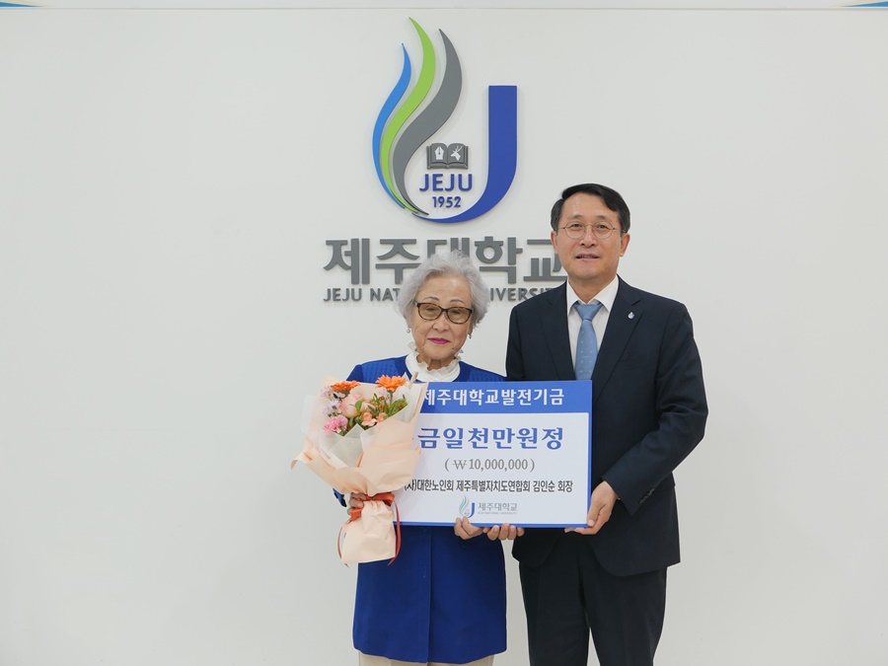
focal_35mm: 56
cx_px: 444
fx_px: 1437
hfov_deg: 34.3
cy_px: 333
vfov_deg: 26.1
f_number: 2.8
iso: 400
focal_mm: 25.4
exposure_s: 1/100
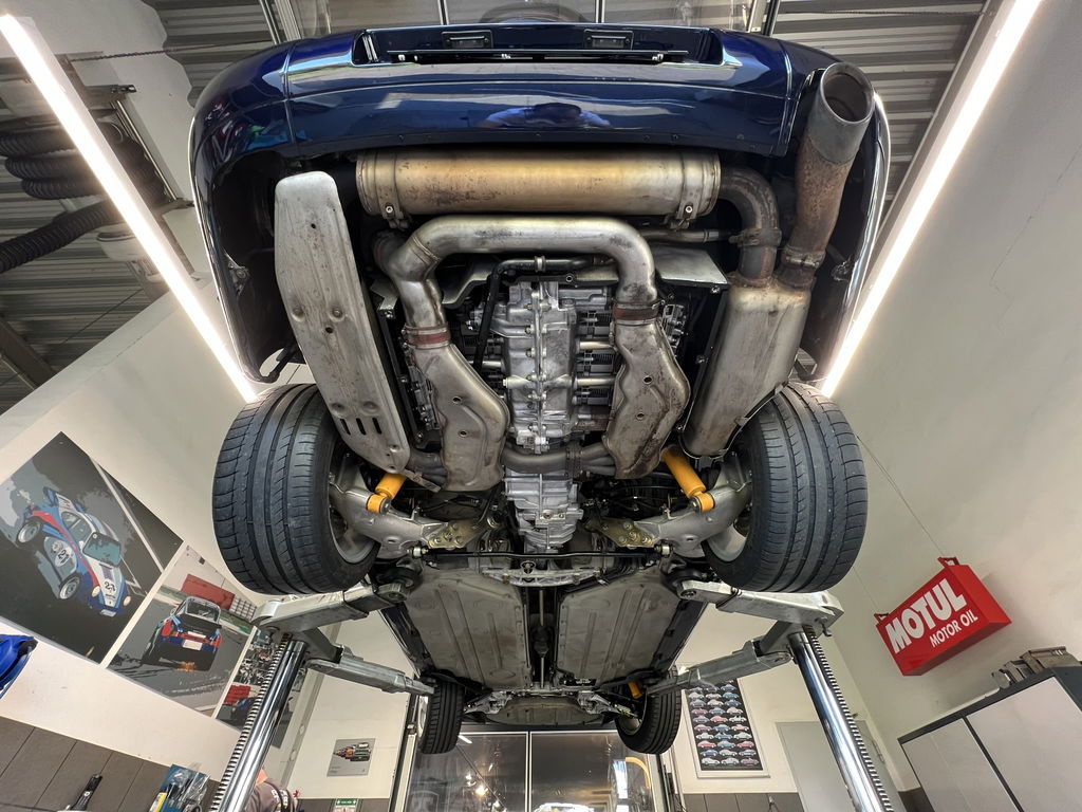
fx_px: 406
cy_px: 406
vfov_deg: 89.9
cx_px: 541
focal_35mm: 13
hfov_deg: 106.2
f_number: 1.8
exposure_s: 1/50
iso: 200
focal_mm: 1.57
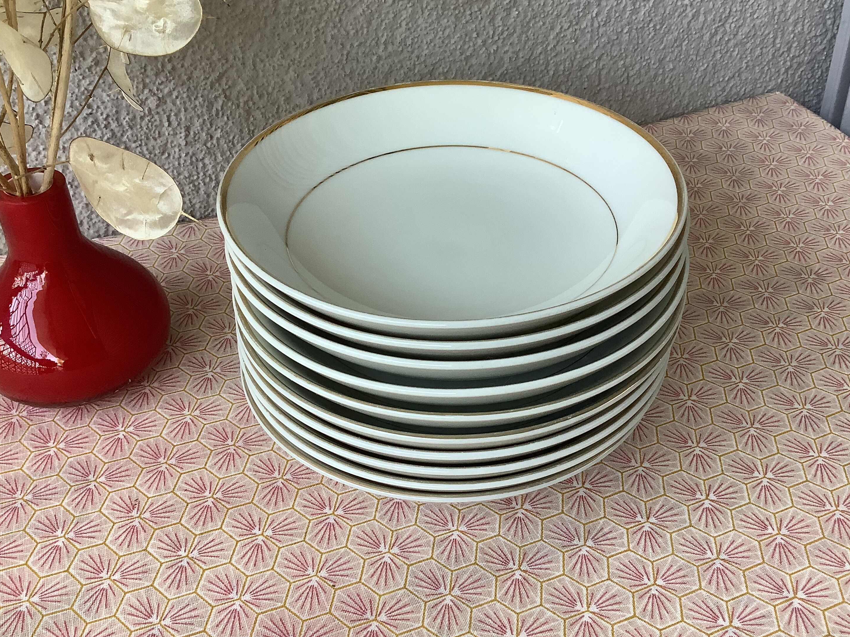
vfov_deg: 40.6
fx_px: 859
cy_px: 284
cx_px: 448
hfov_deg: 52.6
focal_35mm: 35
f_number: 2.4
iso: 80
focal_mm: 3.3
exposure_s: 1/120
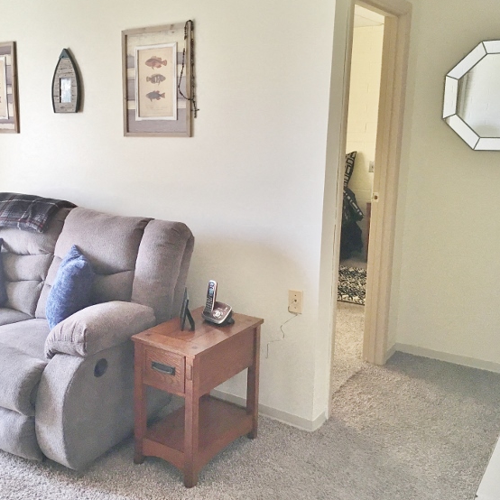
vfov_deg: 44.9
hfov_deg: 43.9
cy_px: 236
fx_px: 605
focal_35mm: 37
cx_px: 144
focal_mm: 4.15
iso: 32
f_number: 2.2
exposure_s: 1/30
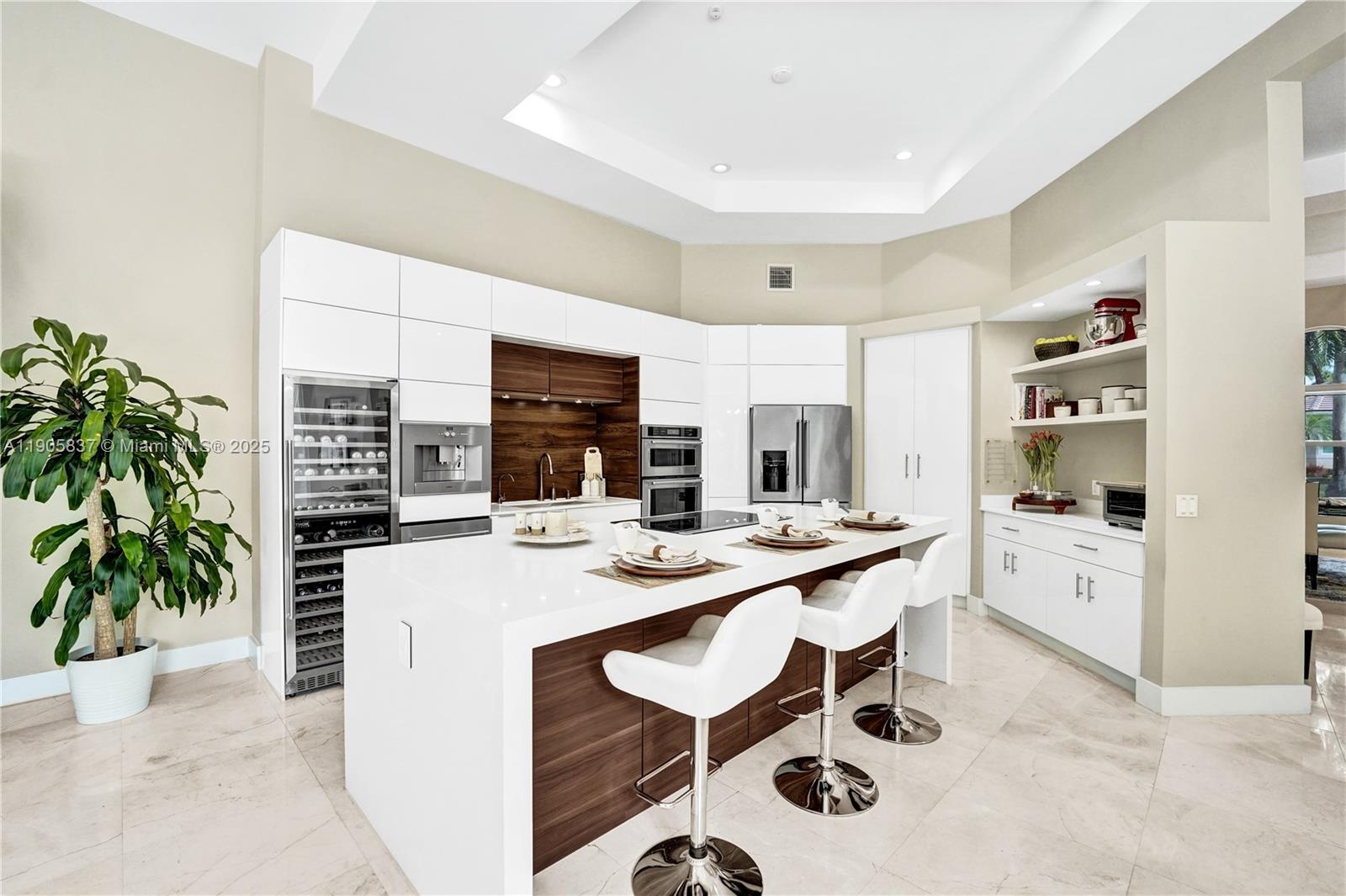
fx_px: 523
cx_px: 673
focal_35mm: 14
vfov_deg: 81.1
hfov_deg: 104.3
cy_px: 448
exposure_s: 1/400
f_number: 4
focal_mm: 14
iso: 1250
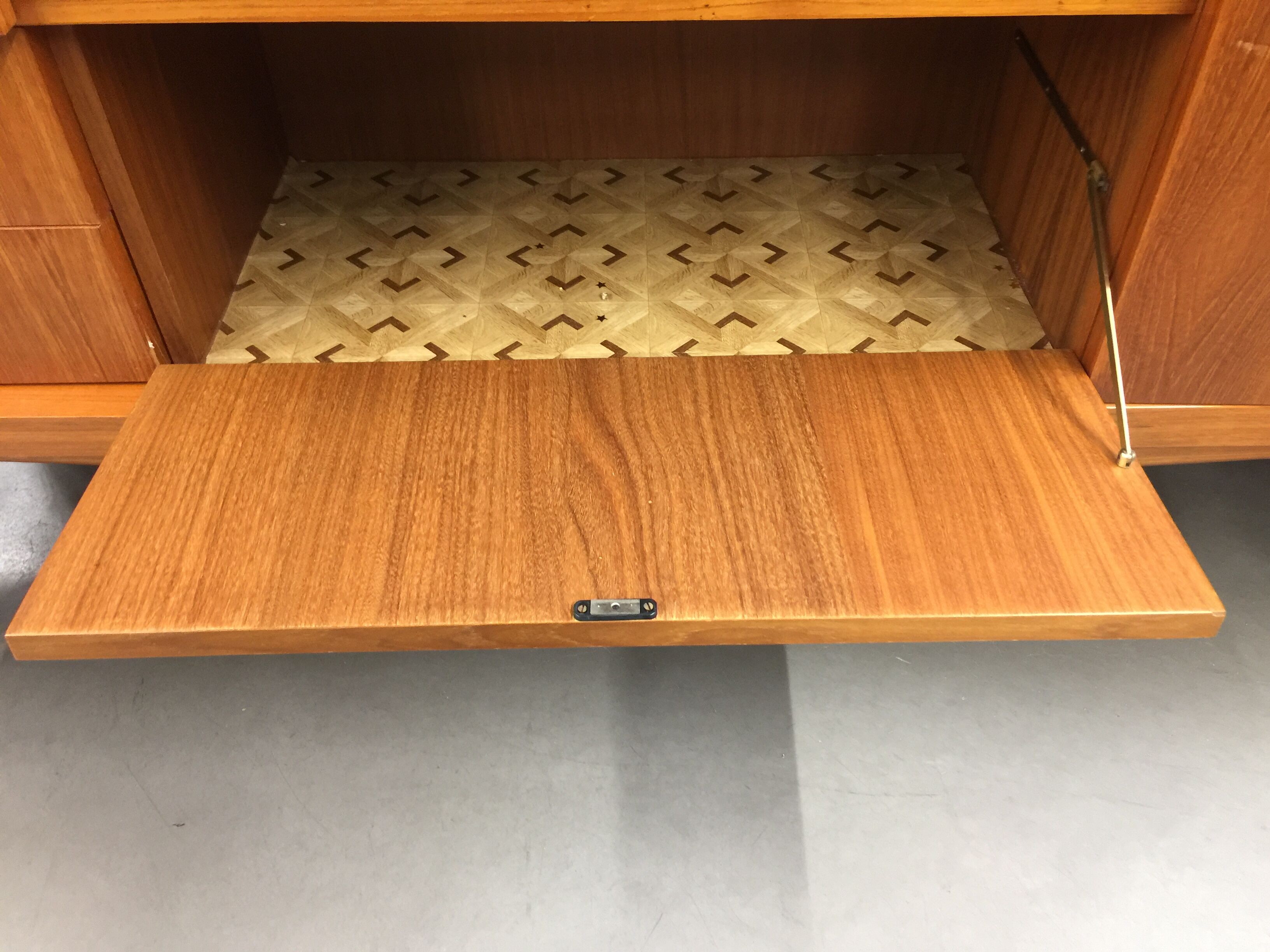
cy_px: 476
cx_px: 635
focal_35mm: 29
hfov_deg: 61.7
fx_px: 1064
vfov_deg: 48.2
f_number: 2.2
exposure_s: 1/10
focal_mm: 4.15
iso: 125
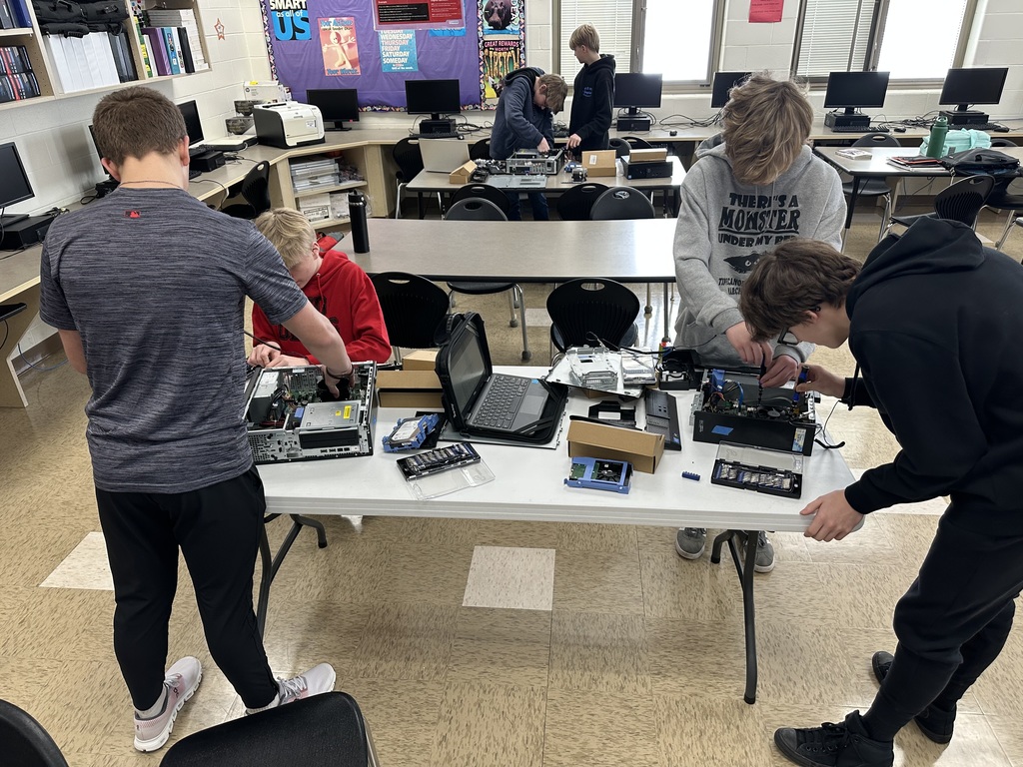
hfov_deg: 71.6
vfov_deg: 56.8
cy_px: 384
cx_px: 512
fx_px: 709
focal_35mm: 24
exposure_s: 1/60
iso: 125
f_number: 1.78
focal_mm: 6.86
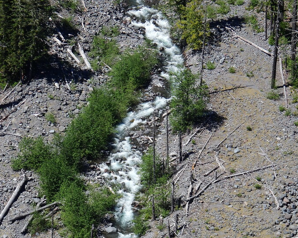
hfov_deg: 6.3
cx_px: 177
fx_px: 2726
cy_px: 277
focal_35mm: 309
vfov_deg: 5.0
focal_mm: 30.3
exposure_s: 1/800
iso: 100
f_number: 4.5
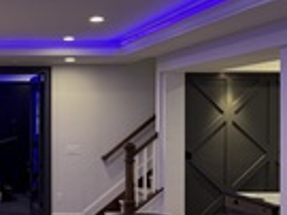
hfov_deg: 25.3
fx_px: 588
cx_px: -34
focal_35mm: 71
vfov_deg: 20.7
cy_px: 113
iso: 200
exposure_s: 1/123
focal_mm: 6.76
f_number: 1.78
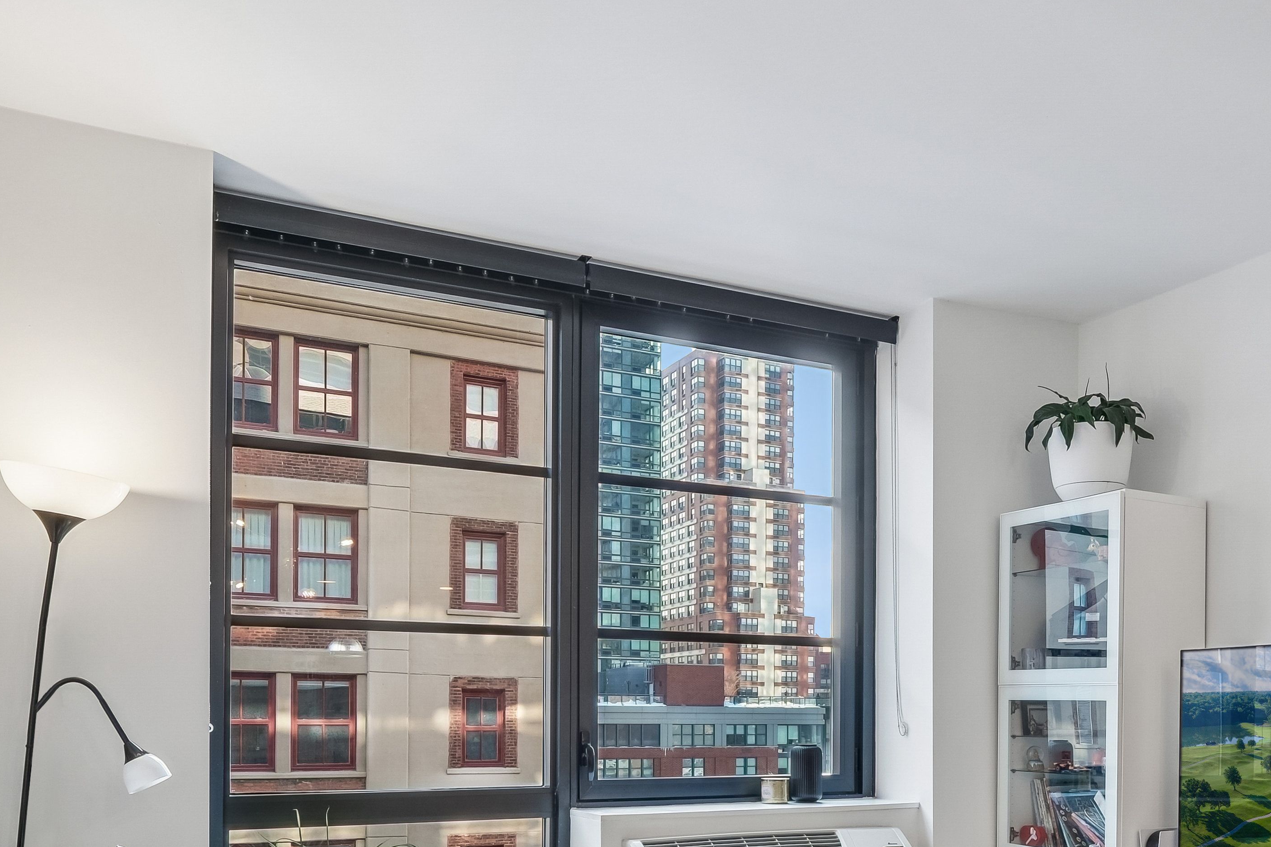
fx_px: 1165
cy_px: 721
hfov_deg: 56.8
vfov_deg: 37.9
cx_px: 767
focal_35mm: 33
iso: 200
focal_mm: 8
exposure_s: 1/8
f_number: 8
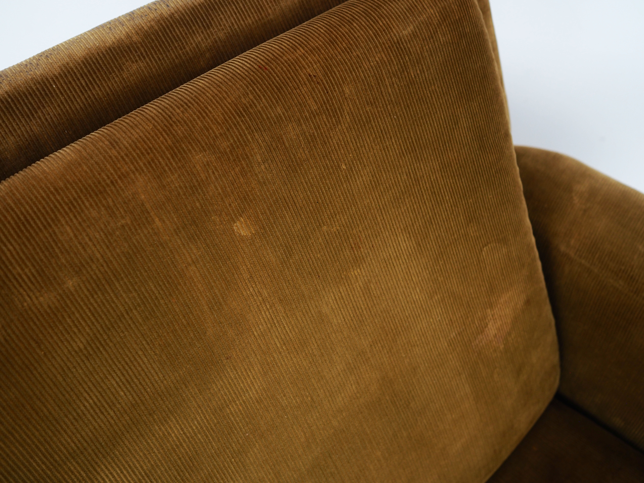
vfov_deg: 41.8
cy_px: 242
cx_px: 322
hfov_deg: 54.0
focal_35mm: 34
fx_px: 633
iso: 200
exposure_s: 1/30
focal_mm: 17
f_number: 2.8
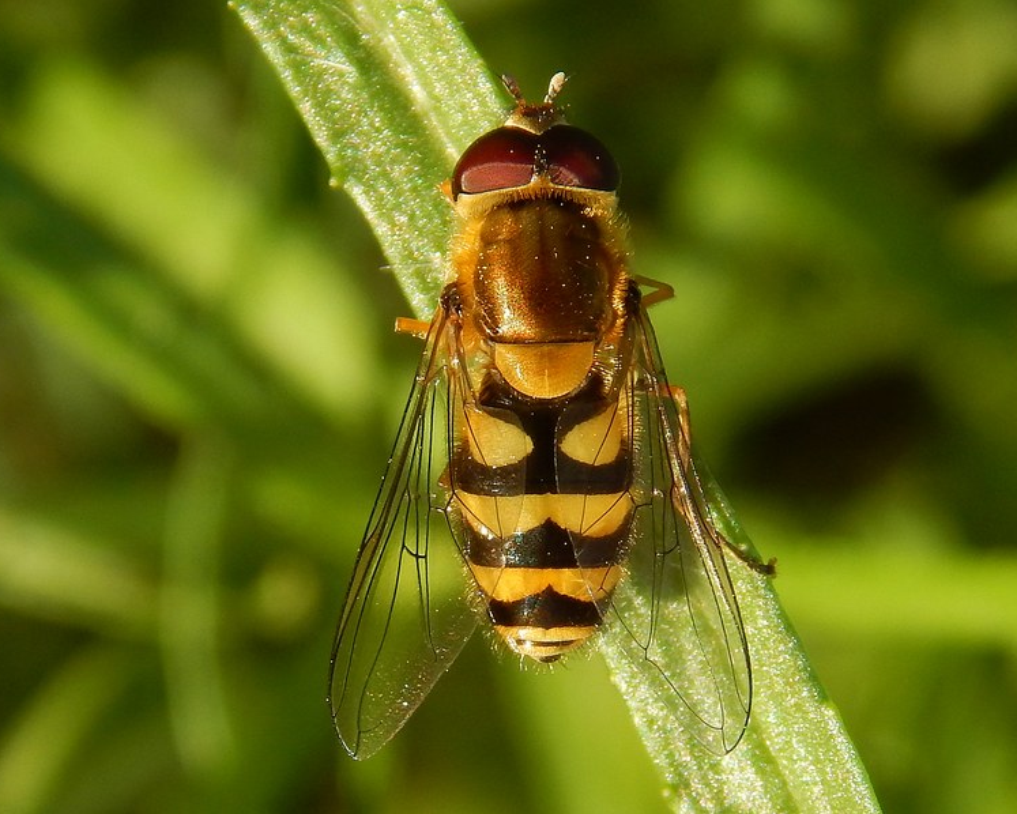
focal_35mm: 138
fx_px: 4155
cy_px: 407
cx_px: 527
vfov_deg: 11.2
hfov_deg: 14.0
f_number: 4.8
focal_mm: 23.4
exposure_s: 1/200
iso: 125
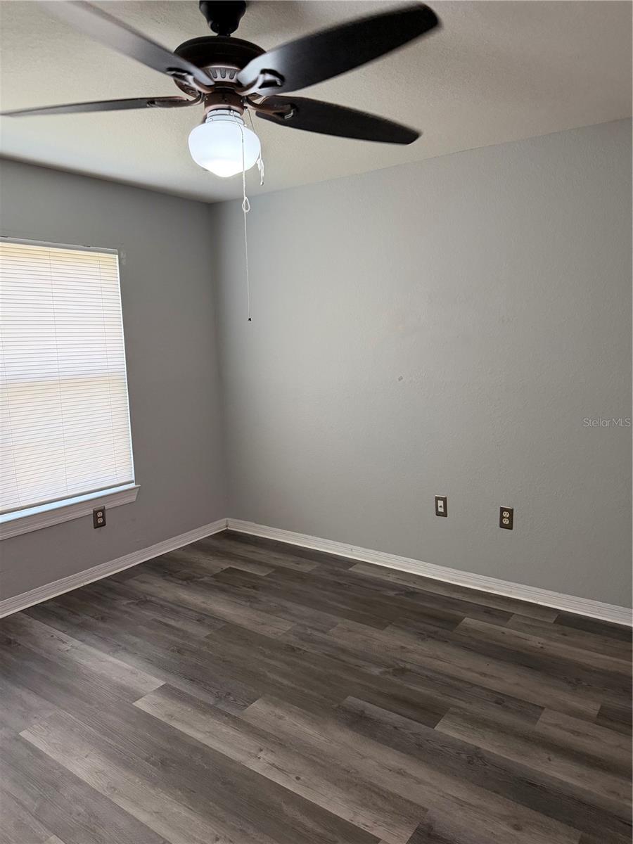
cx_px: 316
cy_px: 422
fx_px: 585
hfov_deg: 56.8
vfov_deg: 71.6
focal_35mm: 24
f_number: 1.78
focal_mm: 6.76
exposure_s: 1/120
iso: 320
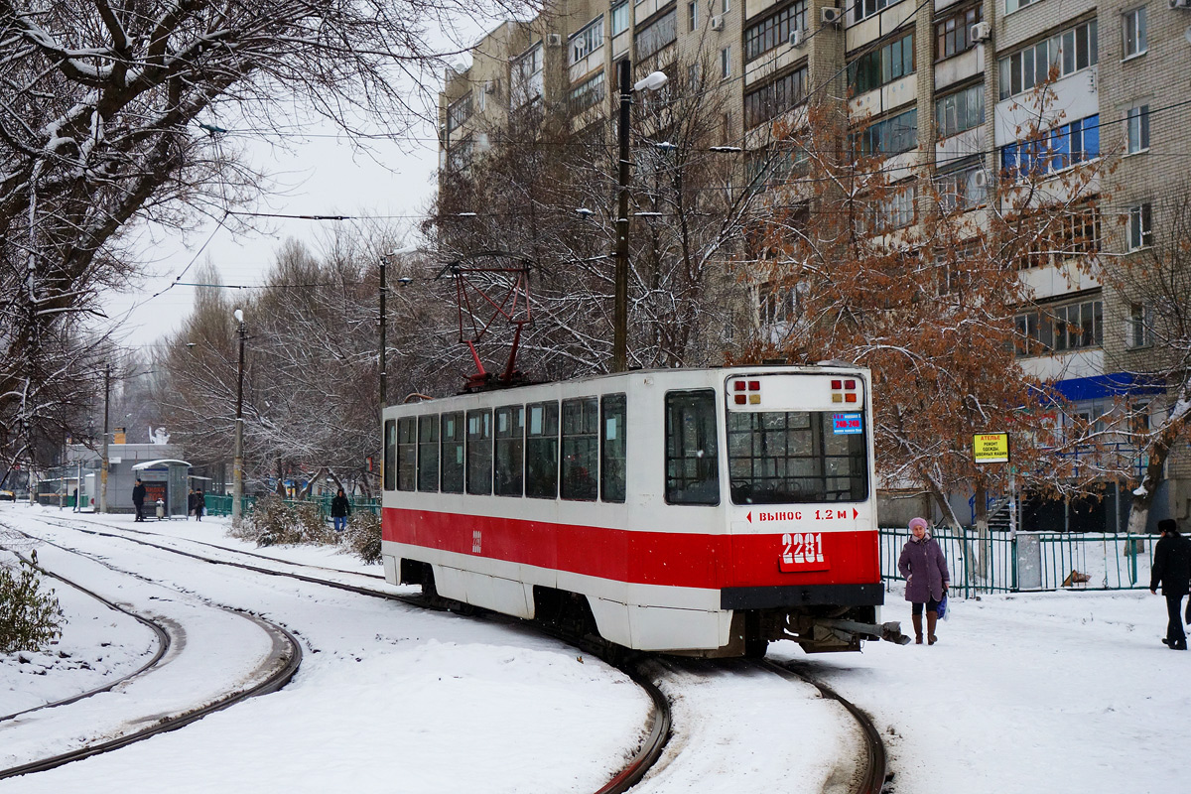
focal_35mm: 54
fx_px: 1786
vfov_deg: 25.1
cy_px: 397
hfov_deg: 36.9
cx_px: 596
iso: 400
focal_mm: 19.98
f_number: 3.5
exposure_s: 1/500
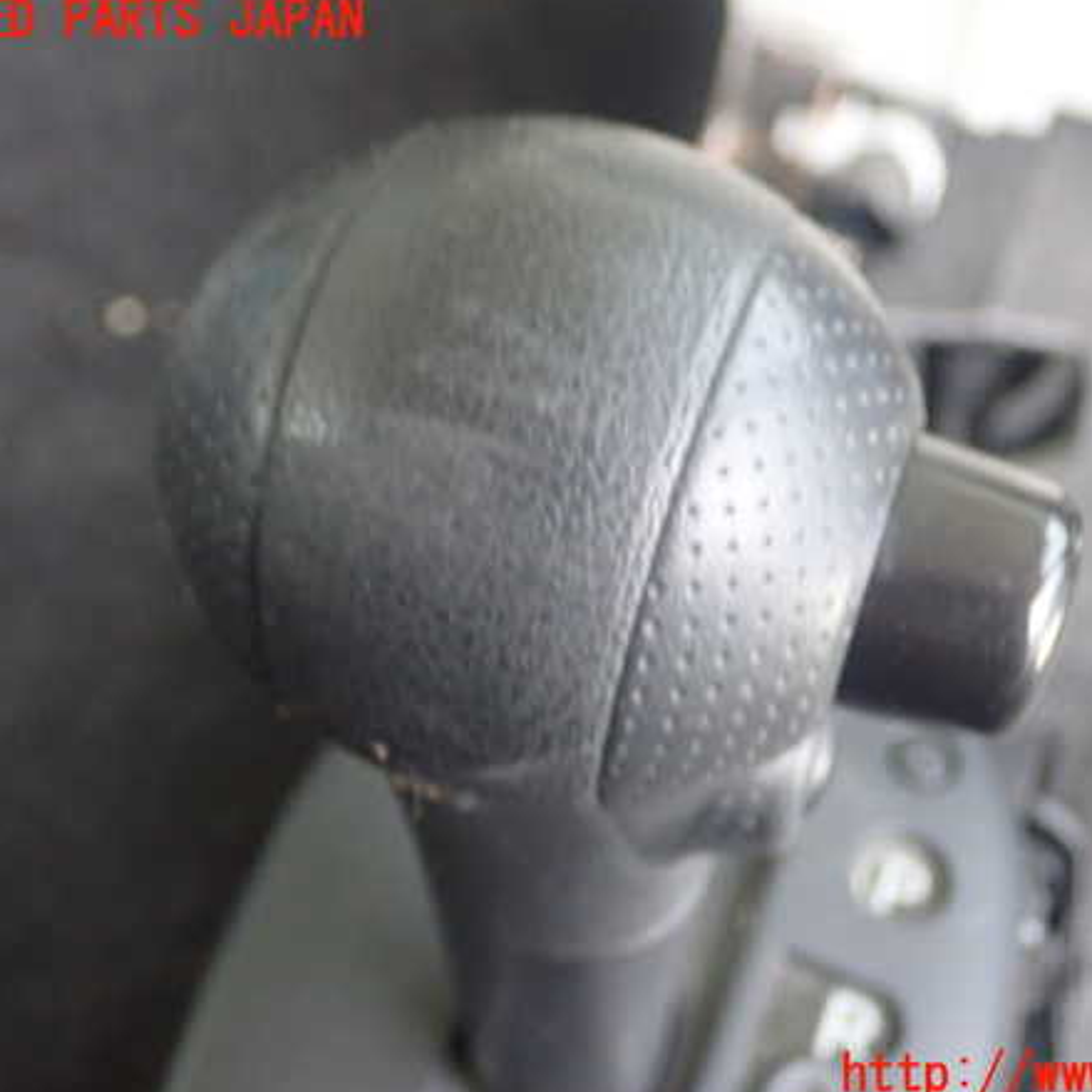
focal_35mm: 59
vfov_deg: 29.1
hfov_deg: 29.0
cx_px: 658
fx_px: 2106
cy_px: 548
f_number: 3.2
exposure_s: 1/25
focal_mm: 8.99
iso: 800
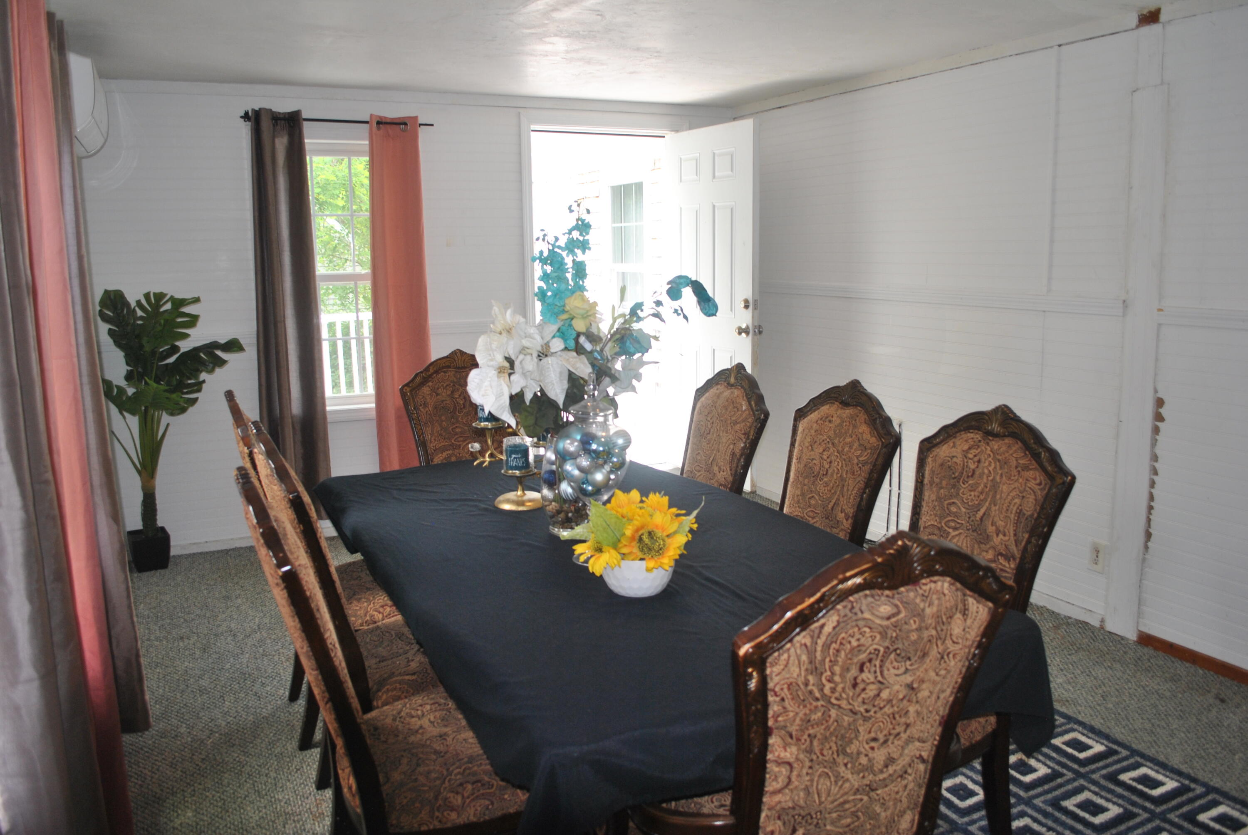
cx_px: 624
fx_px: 937
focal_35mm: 27
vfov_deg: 48.0
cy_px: 418
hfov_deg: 67.3
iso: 200
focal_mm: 18
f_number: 3.5
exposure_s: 1/60
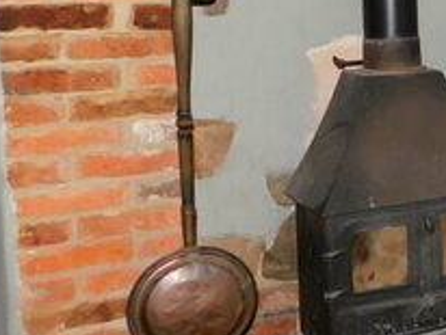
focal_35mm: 78
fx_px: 1006
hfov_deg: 20.3
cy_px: 38
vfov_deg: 18.6
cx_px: 725
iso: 220
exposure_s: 1/30
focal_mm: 4
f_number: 3
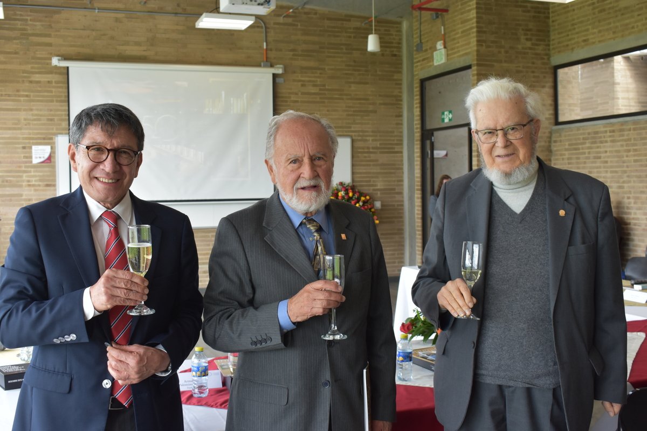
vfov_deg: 30.8
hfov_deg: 45.0
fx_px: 782
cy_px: 216
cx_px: 324
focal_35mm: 44
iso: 800
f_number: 6.3
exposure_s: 1/160
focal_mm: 29
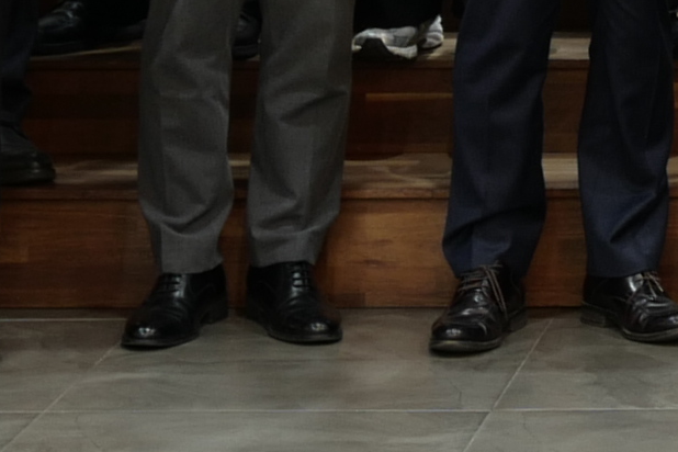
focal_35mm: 242
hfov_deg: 8.1
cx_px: 1326
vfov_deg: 5.5
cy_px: -699
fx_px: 4557
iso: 250
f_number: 2.8
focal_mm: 25
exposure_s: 1/25
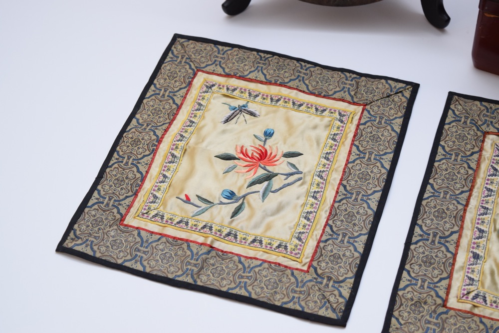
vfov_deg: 20.2
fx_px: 936
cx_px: 250
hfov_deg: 29.9
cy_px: 166
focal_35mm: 68
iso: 800
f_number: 5
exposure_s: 1/60
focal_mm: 45
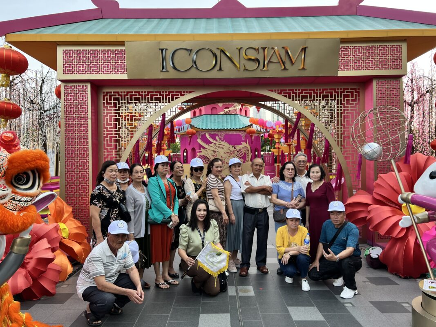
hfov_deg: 67.3
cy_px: 164
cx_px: 218
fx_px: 327
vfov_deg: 53.1
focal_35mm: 26
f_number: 1.5
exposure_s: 1/499
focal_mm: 5.7
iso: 50
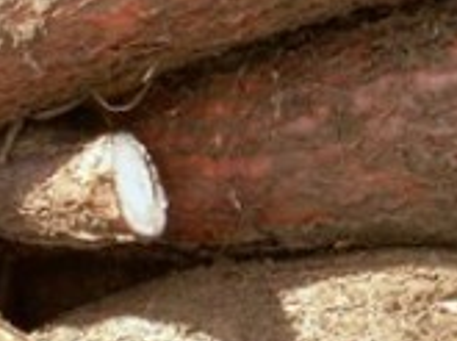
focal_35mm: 241
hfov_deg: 8.2
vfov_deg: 6.1
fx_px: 3175
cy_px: 30
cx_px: 258
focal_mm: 10.28
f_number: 5
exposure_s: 1/100
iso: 50
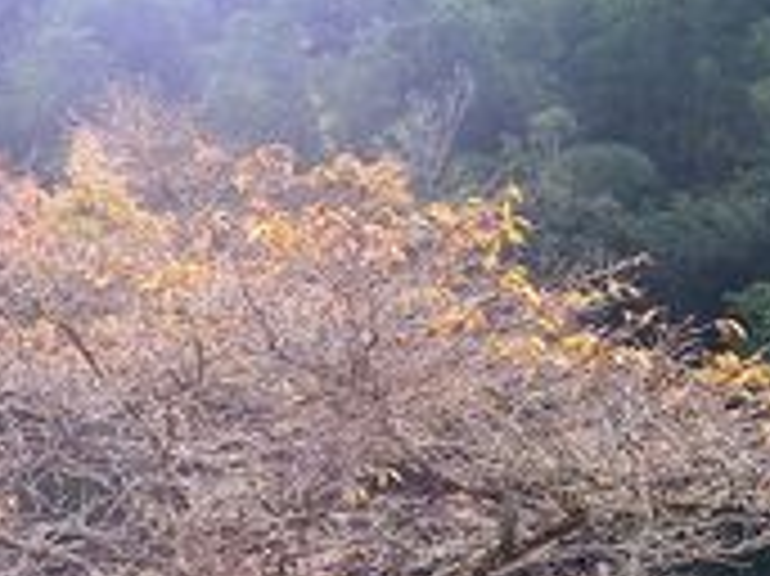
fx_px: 2601
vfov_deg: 12.5
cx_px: -374
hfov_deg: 15.6
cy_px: 529
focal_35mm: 117
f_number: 6.7
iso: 400
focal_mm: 32
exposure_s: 1/350
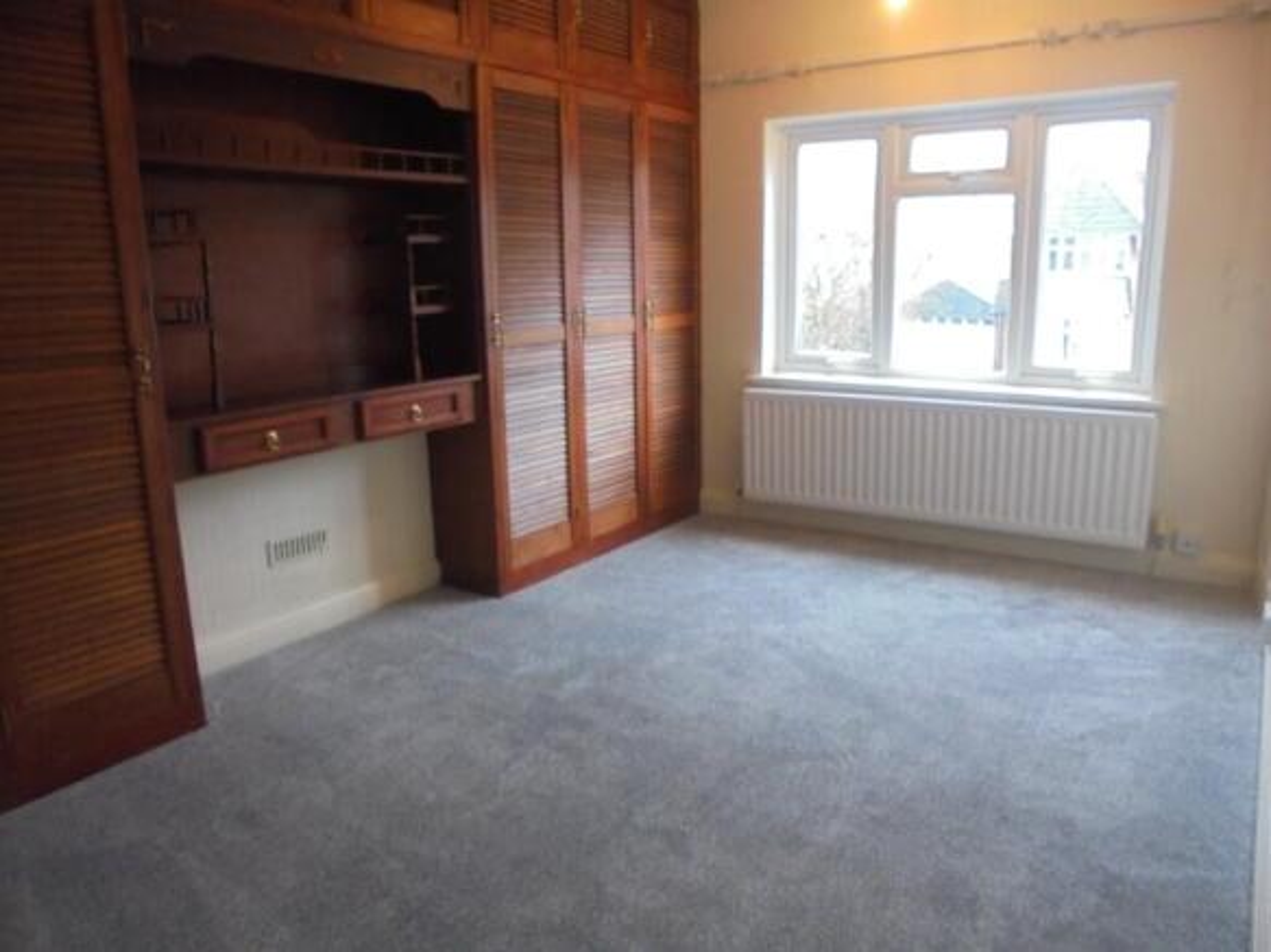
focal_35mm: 26
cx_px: 636
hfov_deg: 67.3
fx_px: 954
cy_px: 476
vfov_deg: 53.0
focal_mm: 4.6
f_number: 3.5
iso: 400
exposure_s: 1/20
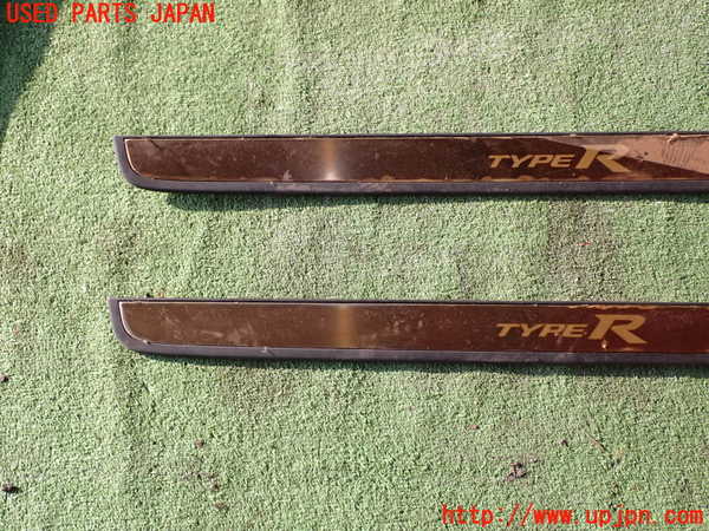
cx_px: 354
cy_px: 266
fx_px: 778
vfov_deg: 37.7
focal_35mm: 38
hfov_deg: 49.0
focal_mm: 6.83
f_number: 10
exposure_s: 1/40
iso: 250
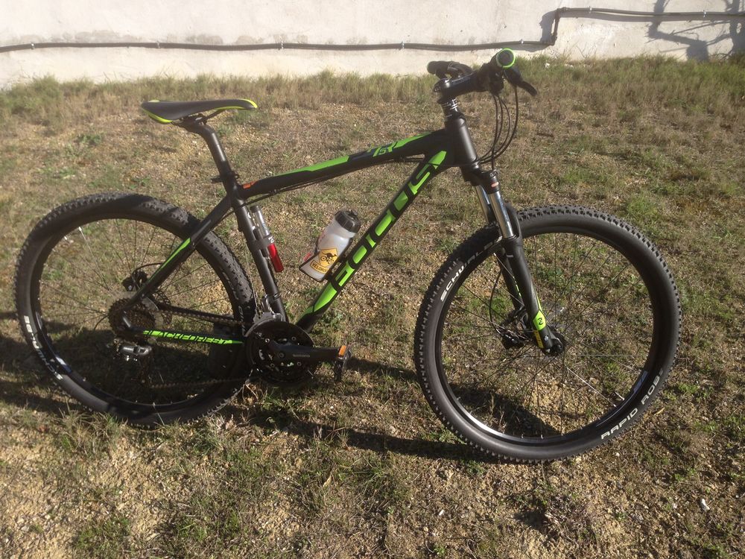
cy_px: 280
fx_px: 710
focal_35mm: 33
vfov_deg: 42.9
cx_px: 372
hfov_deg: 55.4
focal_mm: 4.12
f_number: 2.4
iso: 50
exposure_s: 1/847
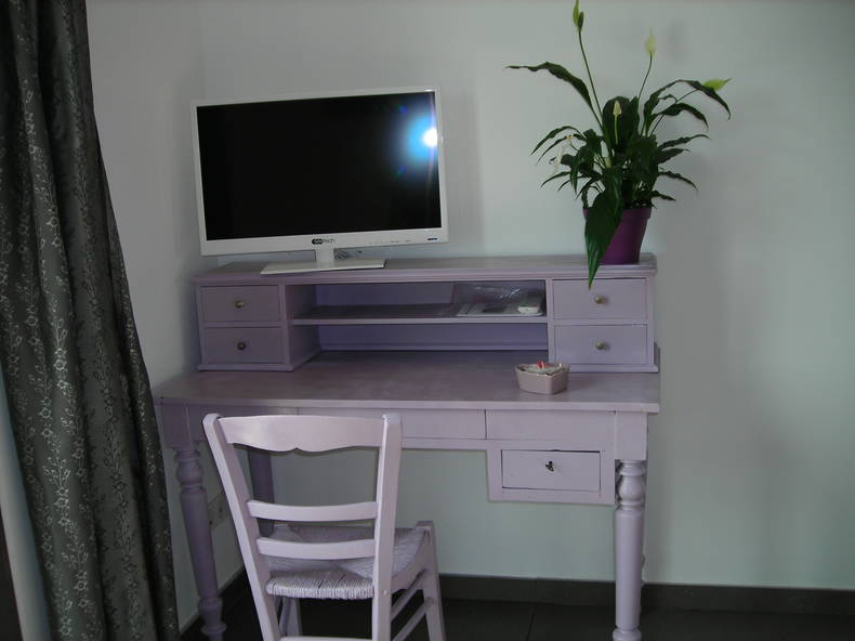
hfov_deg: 49.0
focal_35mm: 38
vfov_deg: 37.7
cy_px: 320
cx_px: 428
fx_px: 938
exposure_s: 1/30
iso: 50
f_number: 3.2
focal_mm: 6.3
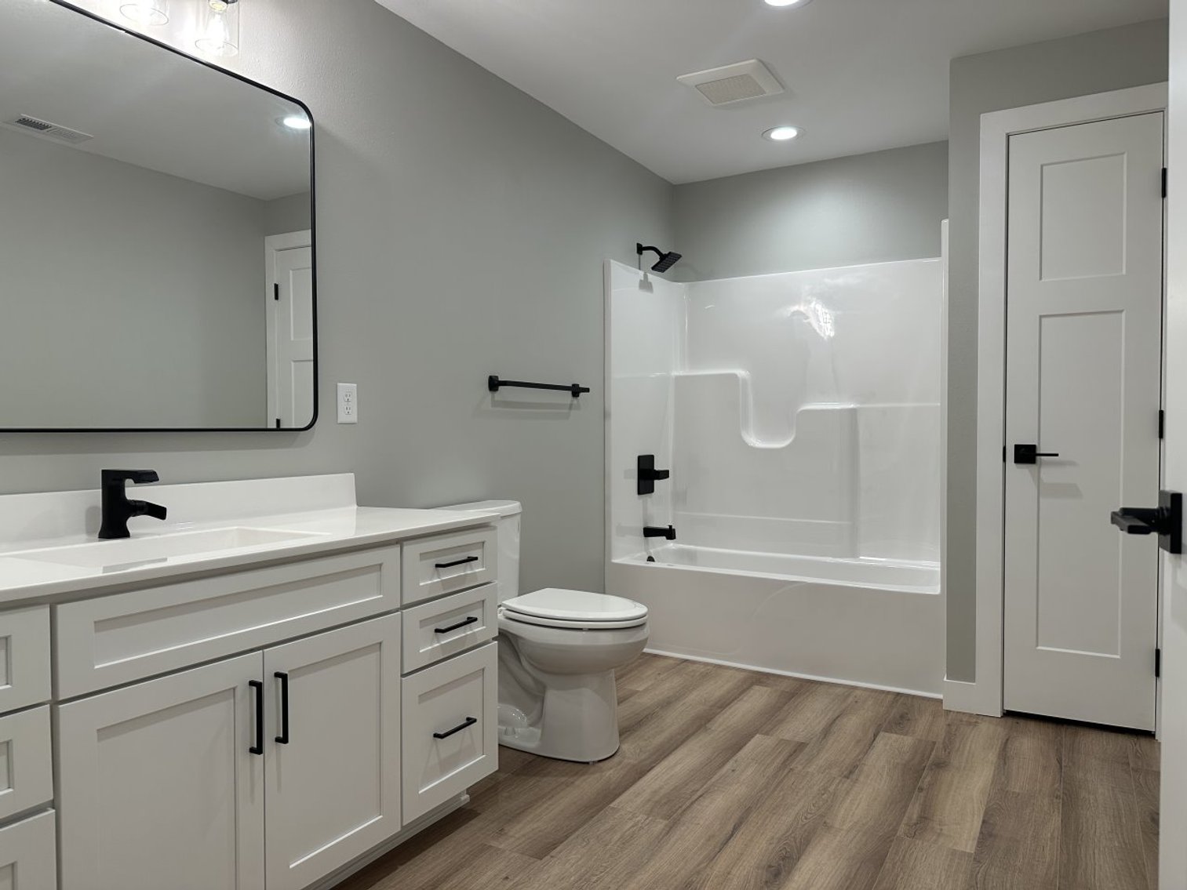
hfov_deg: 71.6
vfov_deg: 56.8
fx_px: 823
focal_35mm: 24
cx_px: 594
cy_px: 445
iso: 100
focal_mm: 6.86
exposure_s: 1/122
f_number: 1.78
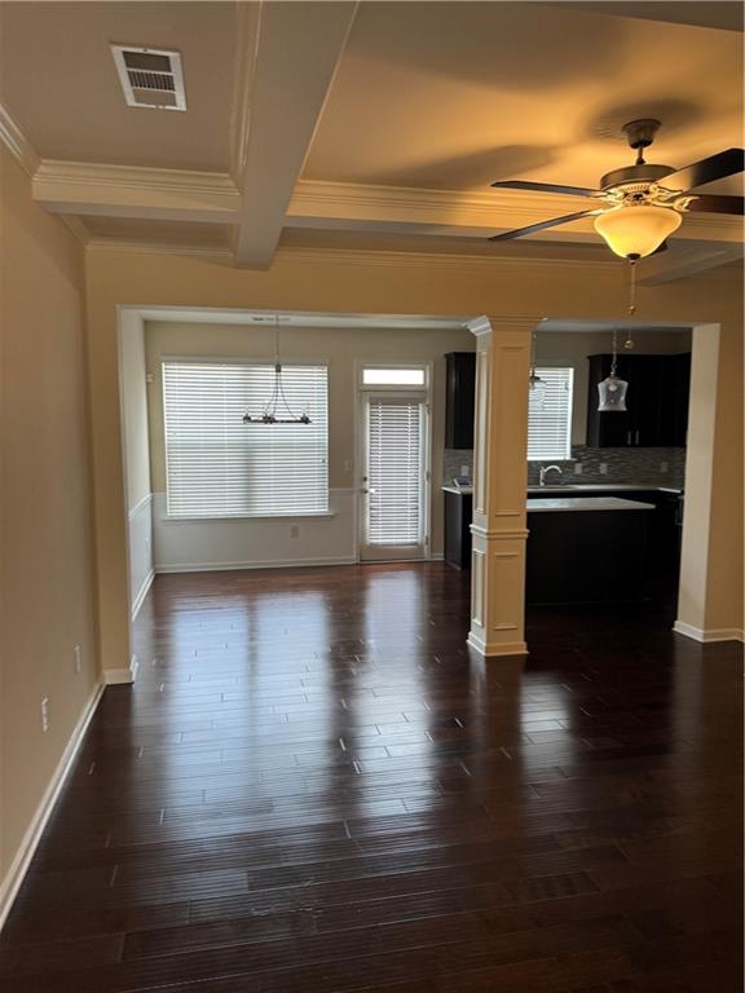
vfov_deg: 71.6
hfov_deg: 56.8
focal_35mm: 24
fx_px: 689
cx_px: 372
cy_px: 496
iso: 160
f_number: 1.78
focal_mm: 6.76
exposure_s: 1/60
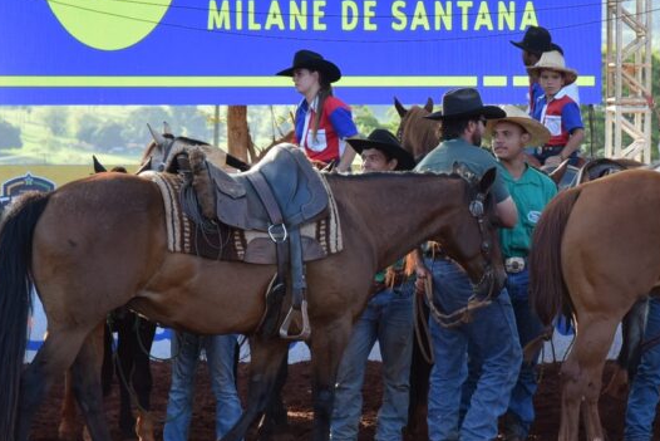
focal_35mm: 190
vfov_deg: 7.2
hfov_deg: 10.8
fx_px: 3484
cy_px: 231
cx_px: 508
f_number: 5.6
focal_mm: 65
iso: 400
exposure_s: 1/500
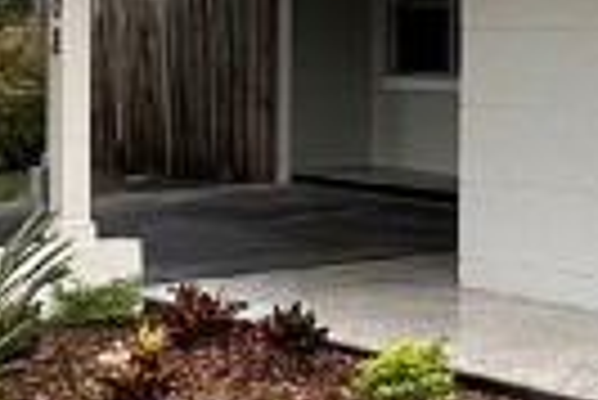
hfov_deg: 15.7
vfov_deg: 12.2
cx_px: 1061
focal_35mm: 112
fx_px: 1862
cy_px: 67
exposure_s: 1/303
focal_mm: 2.22
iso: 40
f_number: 2.2
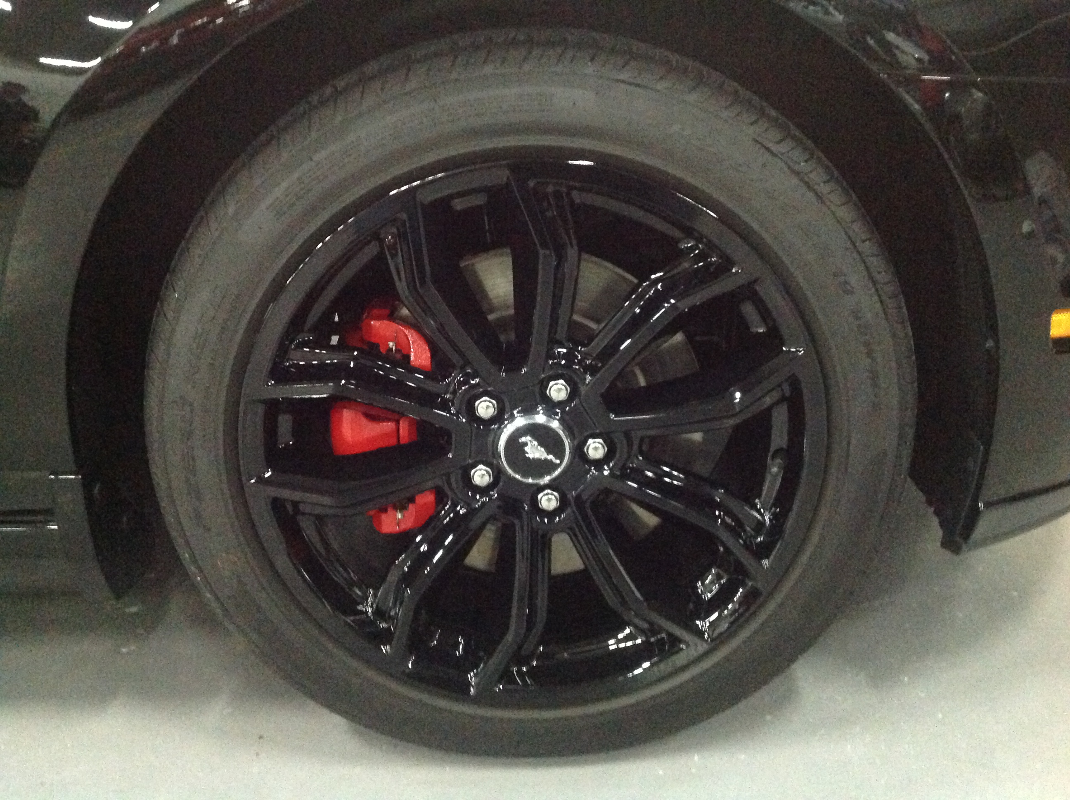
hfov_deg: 52.7
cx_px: 535
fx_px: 1080
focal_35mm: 35
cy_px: 400
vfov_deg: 40.6
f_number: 2.4
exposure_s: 1/17
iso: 800
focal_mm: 4.28
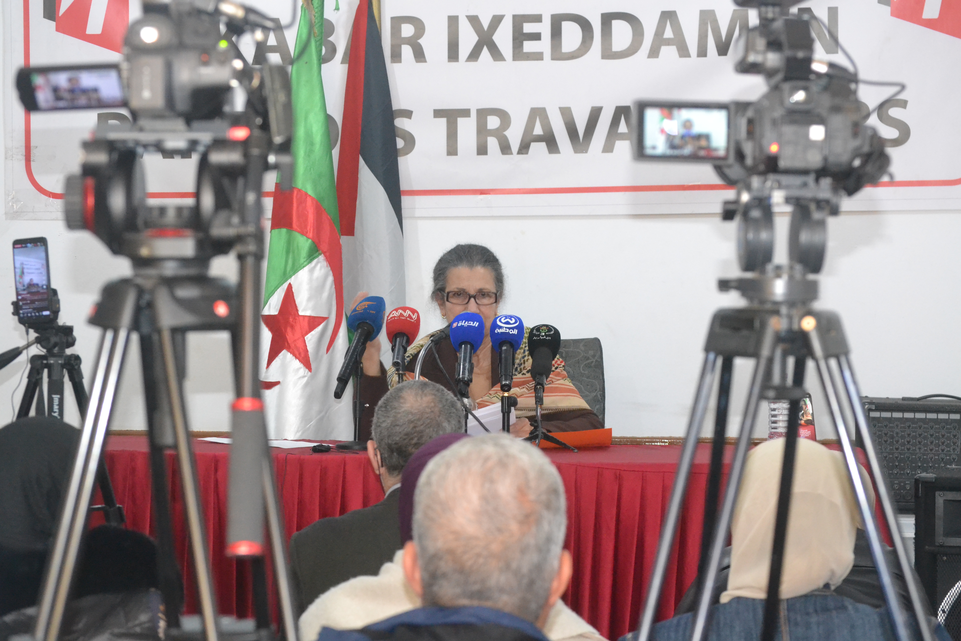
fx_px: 2643
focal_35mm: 99
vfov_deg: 13.8
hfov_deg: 20.6
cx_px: 480
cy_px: 320
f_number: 7.1
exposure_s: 1/60
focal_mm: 66
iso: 3200
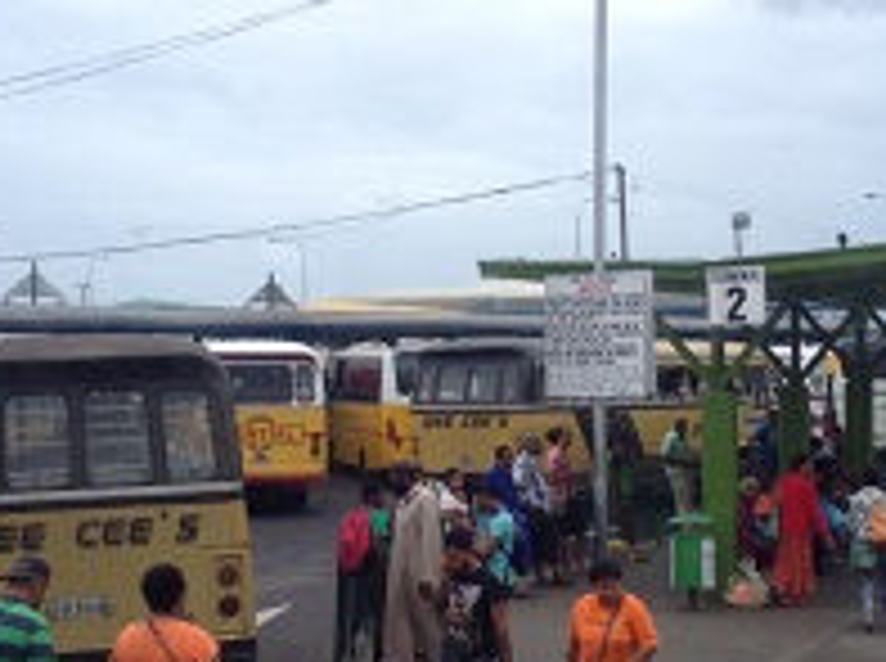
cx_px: 342
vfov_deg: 16.5
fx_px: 2274
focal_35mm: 89
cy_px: 376
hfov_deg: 22.0
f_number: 2.4
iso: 50
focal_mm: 4.28
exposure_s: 1/216
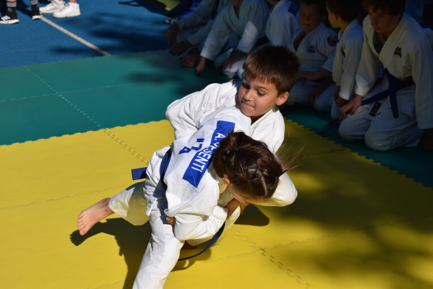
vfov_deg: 16.5
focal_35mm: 82
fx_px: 992
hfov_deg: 24.6
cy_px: 144
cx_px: 216
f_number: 7.1
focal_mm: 55
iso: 100
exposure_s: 1/1000
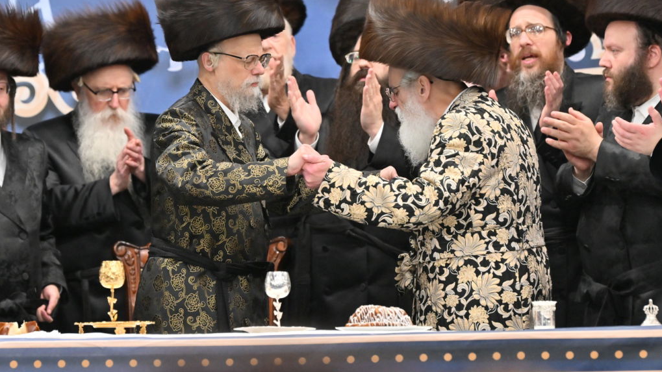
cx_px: 332
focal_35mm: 284
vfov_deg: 4.3
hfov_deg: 7.6
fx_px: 4985
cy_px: 173
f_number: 4
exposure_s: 1/320
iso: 1250
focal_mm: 180
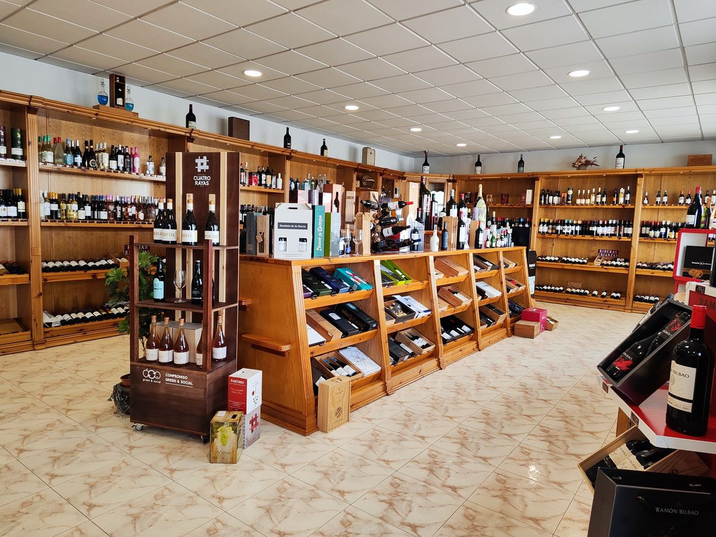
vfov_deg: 58.9
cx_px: 358
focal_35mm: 23
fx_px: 476
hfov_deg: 73.9
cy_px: 268
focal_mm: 5.4
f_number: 1.8
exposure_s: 1/100
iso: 90
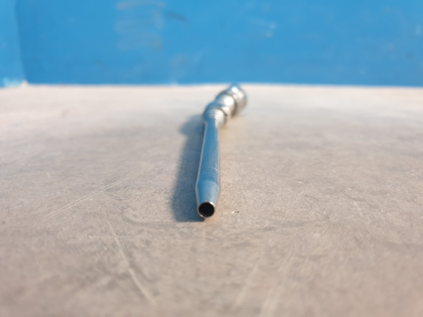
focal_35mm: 26
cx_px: 212
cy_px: 158
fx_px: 318
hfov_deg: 67.3
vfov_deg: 53.1
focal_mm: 4.3
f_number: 1.5
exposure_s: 1/33
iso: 320
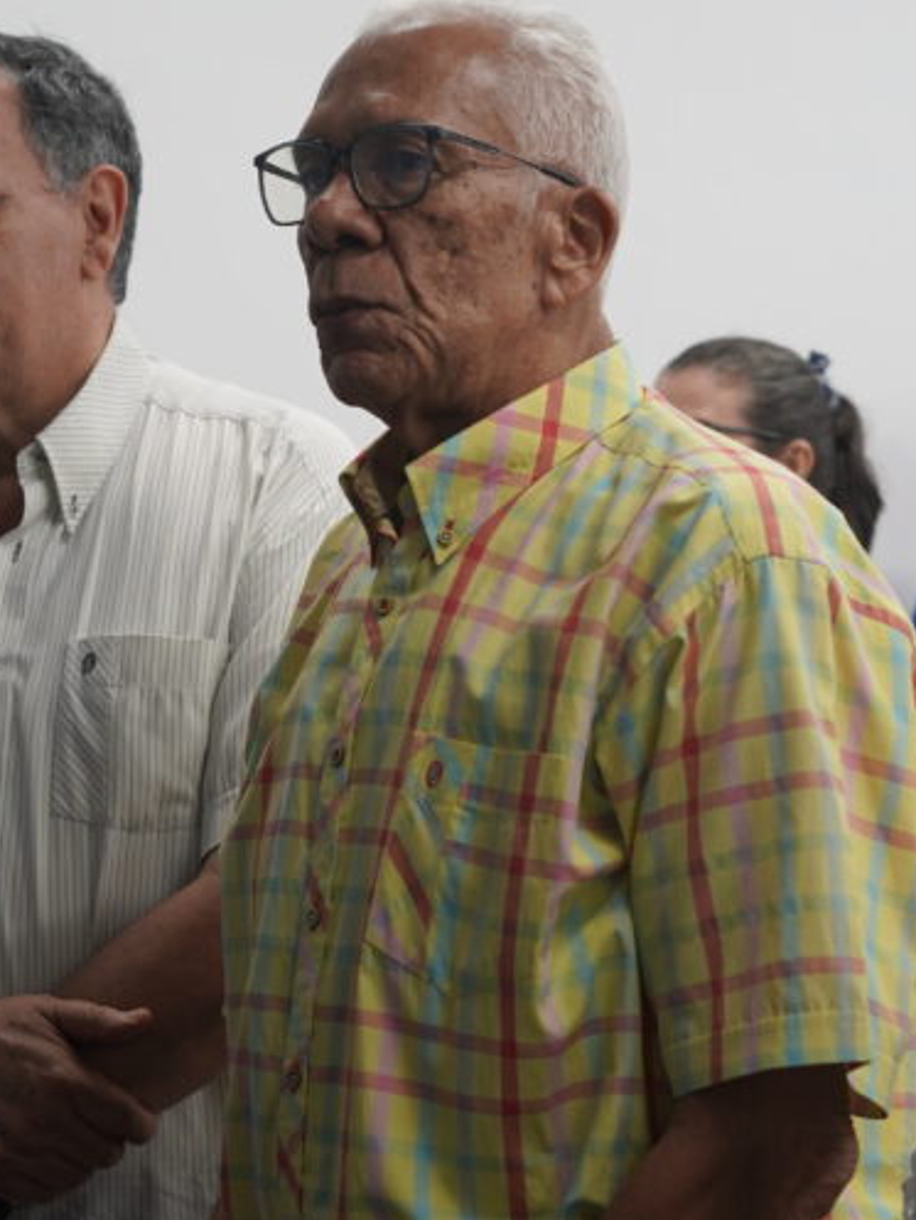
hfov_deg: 14.9
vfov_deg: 19.8
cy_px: 558
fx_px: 3491
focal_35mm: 99
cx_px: 712
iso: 640
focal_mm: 50
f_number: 4
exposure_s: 1/160
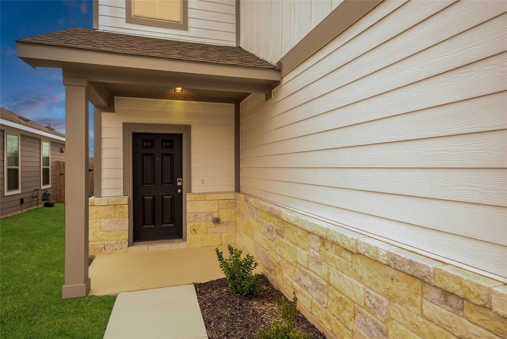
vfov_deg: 57.3
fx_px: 310
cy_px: 170
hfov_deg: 78.6
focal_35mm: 22
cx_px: 254
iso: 800
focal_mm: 22
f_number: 5.6
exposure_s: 1/4000
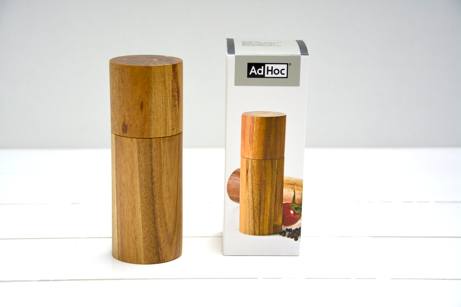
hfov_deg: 23.4
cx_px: 230
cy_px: 154
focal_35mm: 87
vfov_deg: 15.7
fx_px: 1114
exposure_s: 1/500
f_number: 5
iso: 250
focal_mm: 58
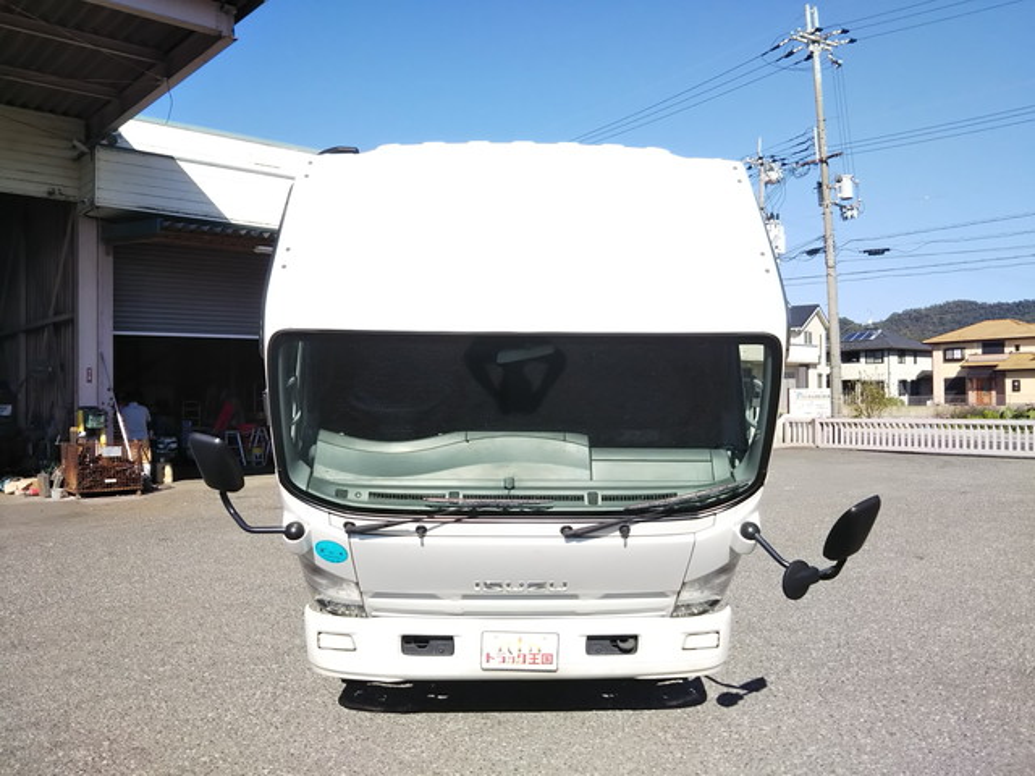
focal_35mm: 30
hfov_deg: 60.0
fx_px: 897
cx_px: 518
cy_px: 388
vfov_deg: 46.8
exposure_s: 1/813
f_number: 2.2
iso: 20
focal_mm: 4
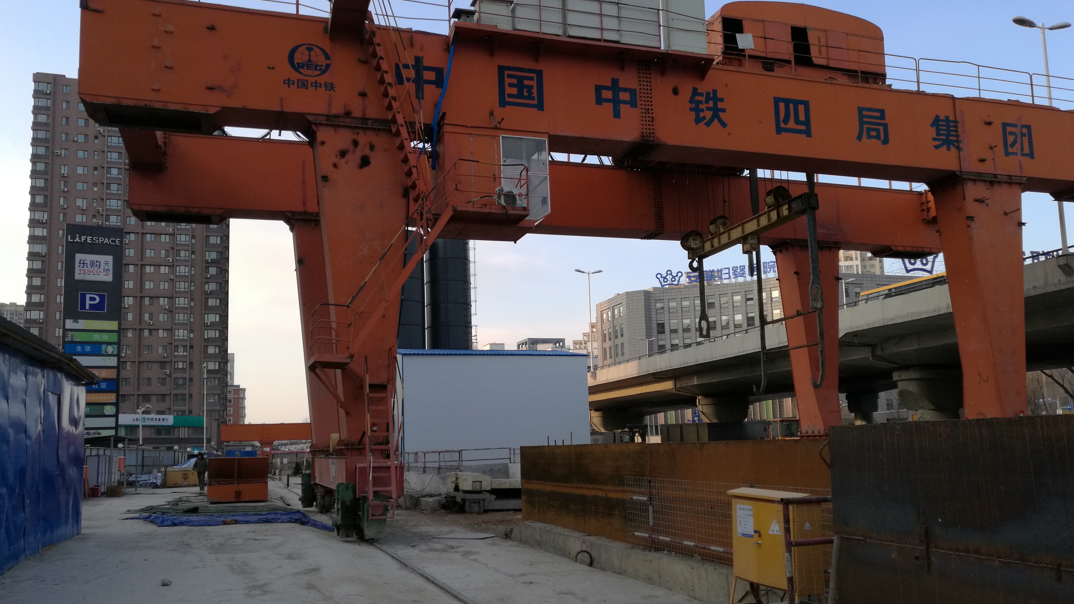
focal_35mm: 30
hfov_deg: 64.3
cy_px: 328
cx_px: 534
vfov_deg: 38.9
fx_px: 854
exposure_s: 1/258
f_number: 2
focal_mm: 4.04
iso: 50
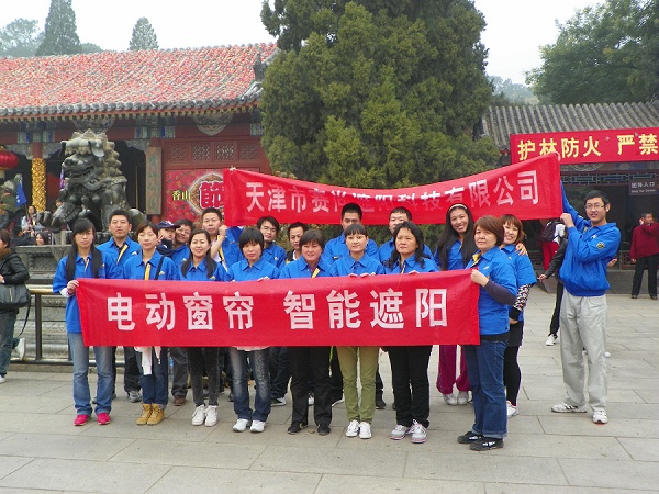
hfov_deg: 51.4
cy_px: 247
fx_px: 685
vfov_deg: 39.7
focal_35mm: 36
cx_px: 330
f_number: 3.2
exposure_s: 1/60
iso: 64
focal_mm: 6.4
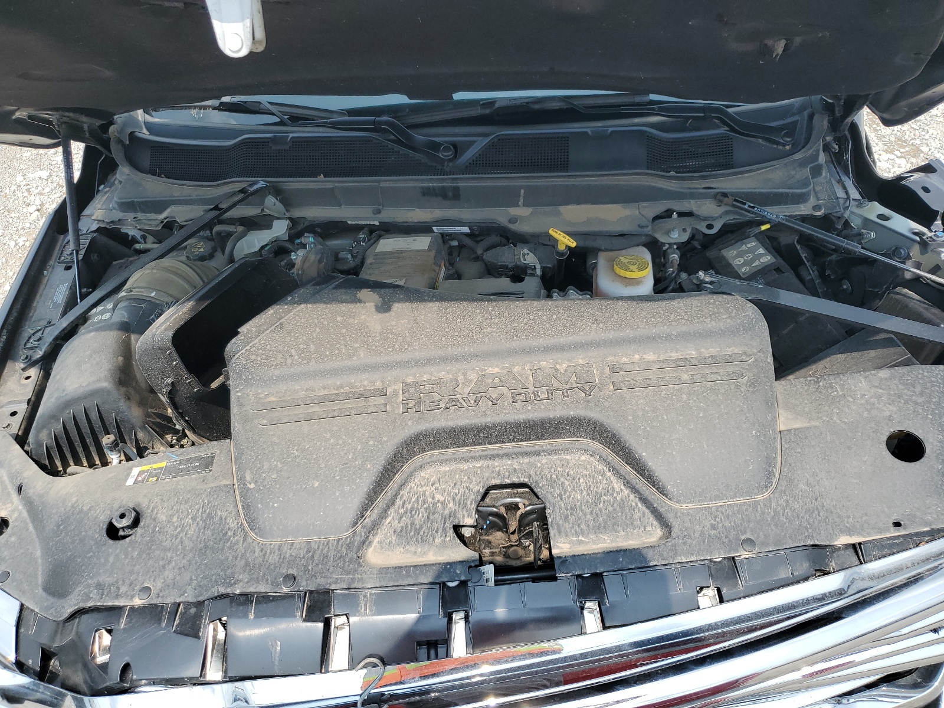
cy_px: 354
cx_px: 472
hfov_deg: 67.3
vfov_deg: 53.1
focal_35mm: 26
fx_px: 709
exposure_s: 1/2000
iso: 50
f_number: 1.5
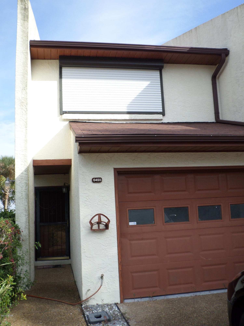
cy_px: 163
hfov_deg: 39.7
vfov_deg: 51.4
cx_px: 122
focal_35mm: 36
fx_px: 338
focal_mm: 6.5
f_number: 3
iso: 80
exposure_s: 1/500
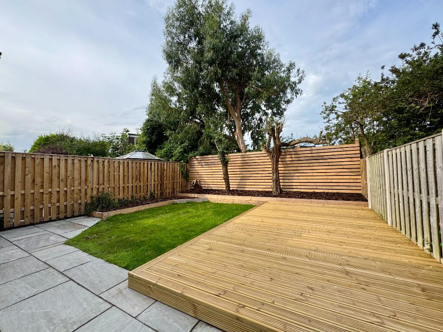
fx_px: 179
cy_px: 166
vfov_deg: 85.7
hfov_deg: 102.1
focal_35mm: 14
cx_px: 222
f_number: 2.2
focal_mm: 2.22
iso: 50
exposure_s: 1/657
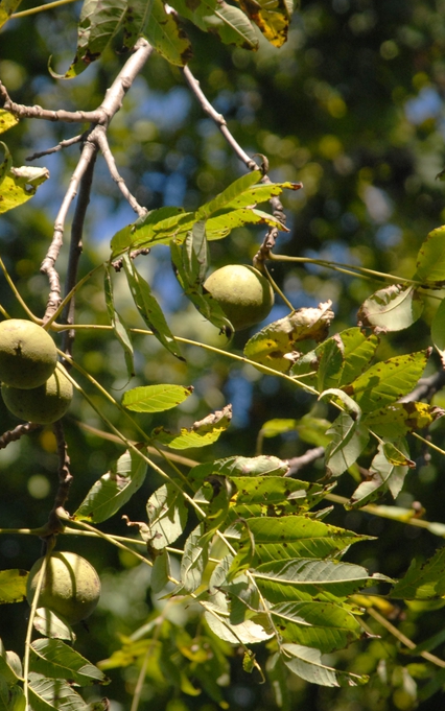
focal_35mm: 391
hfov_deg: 3.4
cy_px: 357
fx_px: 7582
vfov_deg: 5.4
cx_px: 117
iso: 400
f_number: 8
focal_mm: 170
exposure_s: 1/250
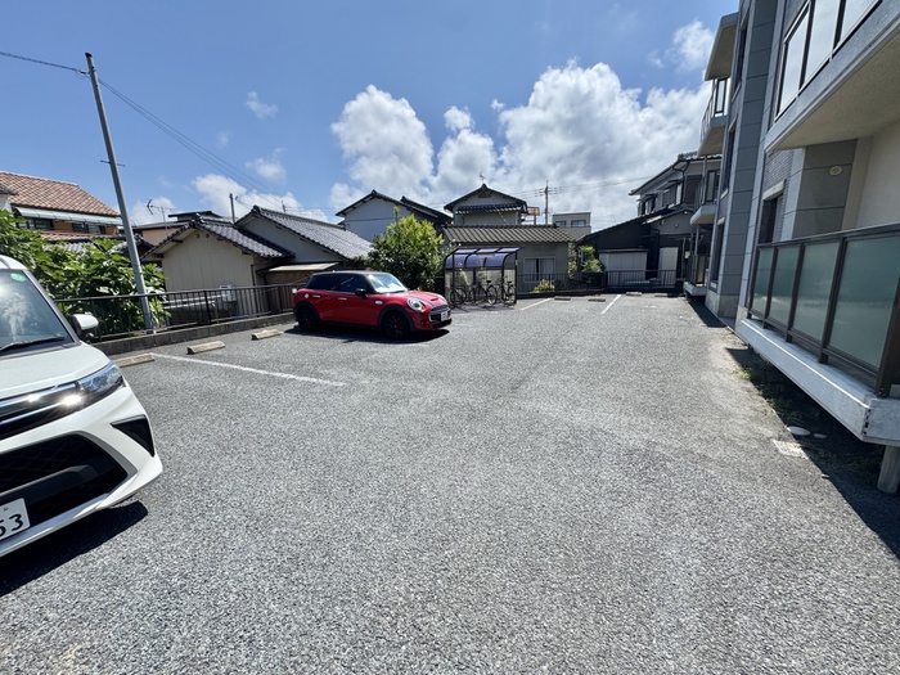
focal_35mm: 14
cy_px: 338
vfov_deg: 85.7
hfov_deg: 102.1
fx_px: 364
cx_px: 450
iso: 50
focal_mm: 2.22
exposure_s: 1/1420
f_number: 2.2
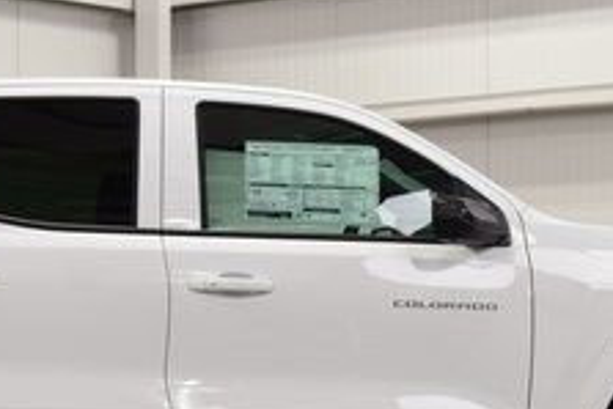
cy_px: 350
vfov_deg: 9.9
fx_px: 2351
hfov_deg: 14.8
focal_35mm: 138
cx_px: 140
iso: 500
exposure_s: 1/30
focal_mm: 32
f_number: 7.1
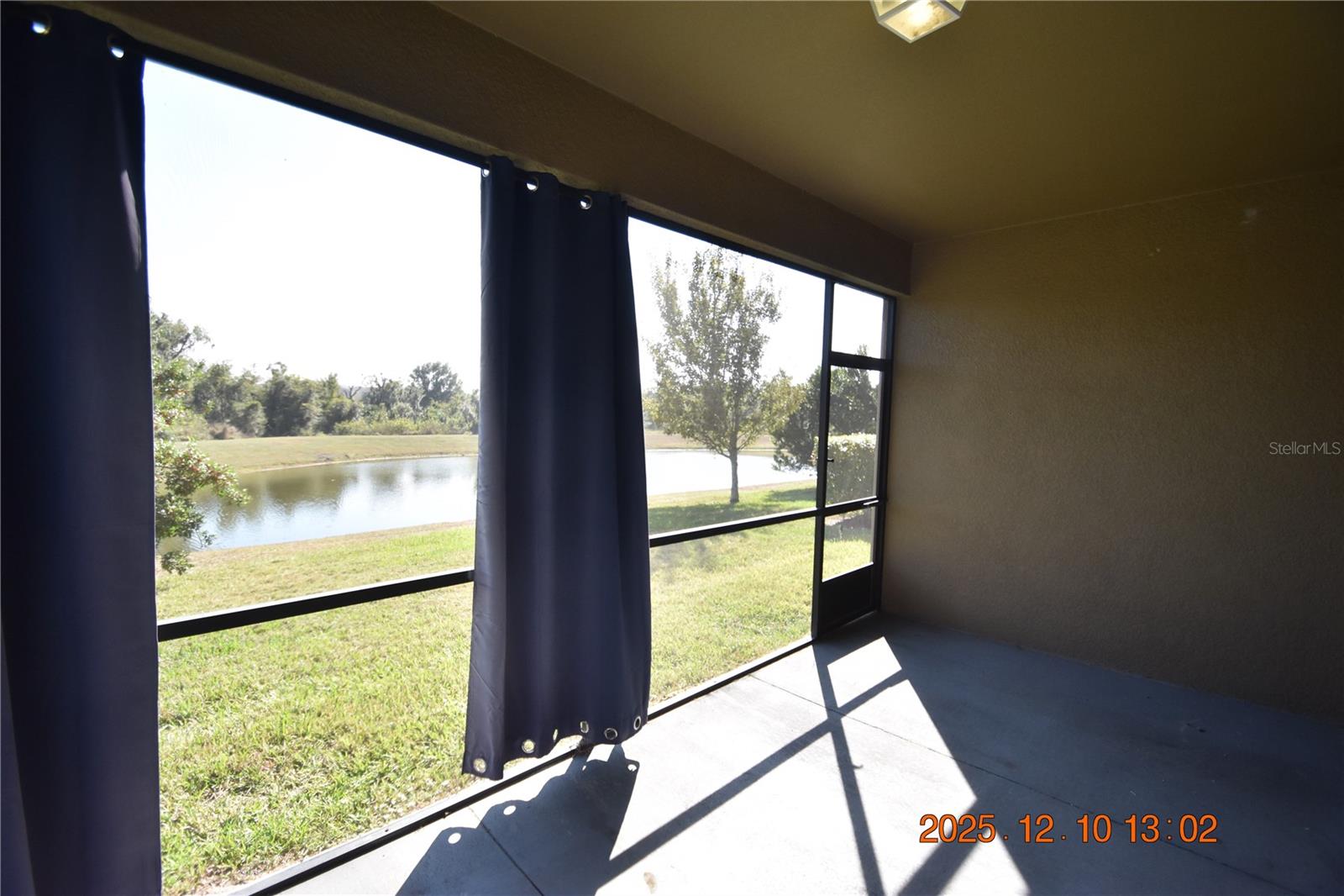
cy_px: 448
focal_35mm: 15
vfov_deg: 77.3
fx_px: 560
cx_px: 672
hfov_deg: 100.4
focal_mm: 10
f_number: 3.5
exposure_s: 1/1500
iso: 800
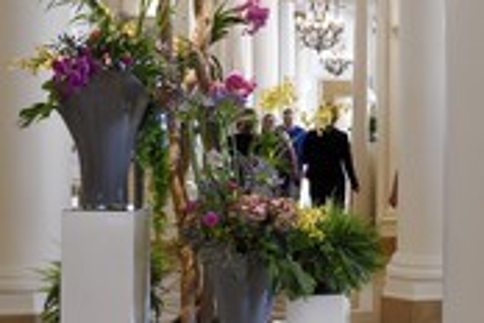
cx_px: 556
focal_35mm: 70
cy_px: 142
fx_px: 941
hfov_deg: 26.2
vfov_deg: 19.4
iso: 1600
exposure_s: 1/50
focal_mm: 29
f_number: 7.1
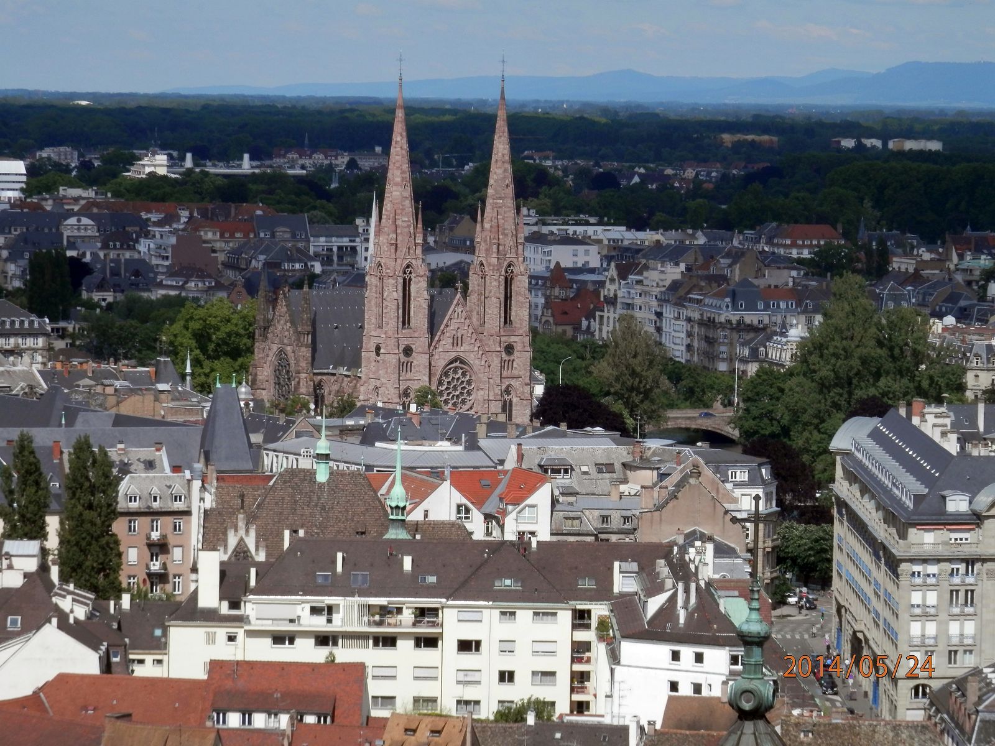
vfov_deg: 9.6
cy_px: 373
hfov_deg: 12.8
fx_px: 4427
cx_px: 498
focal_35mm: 154
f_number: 5.5
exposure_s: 1/640
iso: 80
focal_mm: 27.5
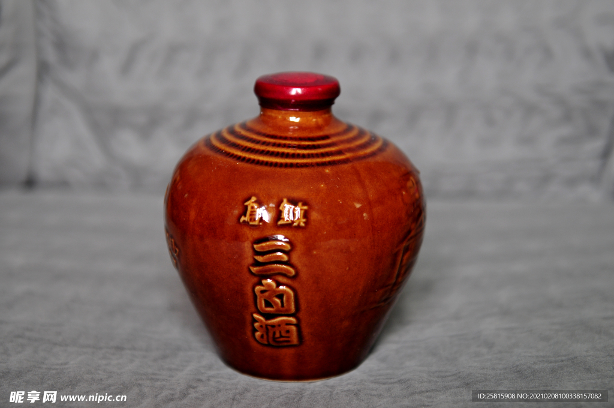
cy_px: 204
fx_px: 1226
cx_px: 307
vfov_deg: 18.9
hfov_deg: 28.1
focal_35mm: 72
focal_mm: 48
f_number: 2.8
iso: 200
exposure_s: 1/50
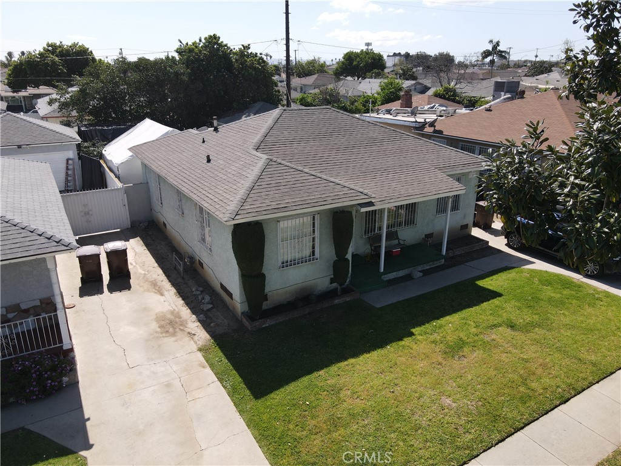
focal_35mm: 24
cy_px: 233
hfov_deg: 71.6
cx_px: 310
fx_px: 431
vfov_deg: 56.8
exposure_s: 1/40
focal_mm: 4.5
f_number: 2.8
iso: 100
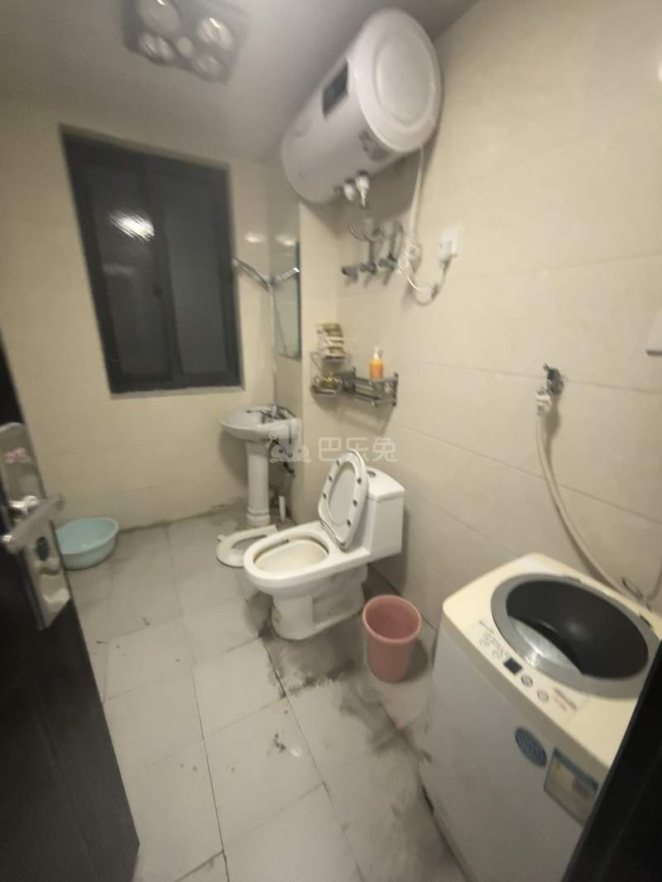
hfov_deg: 89.9
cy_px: 441
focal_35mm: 13
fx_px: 332
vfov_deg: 106.2
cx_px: 331
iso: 1000
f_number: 2.2
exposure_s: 1/25
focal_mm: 1.95
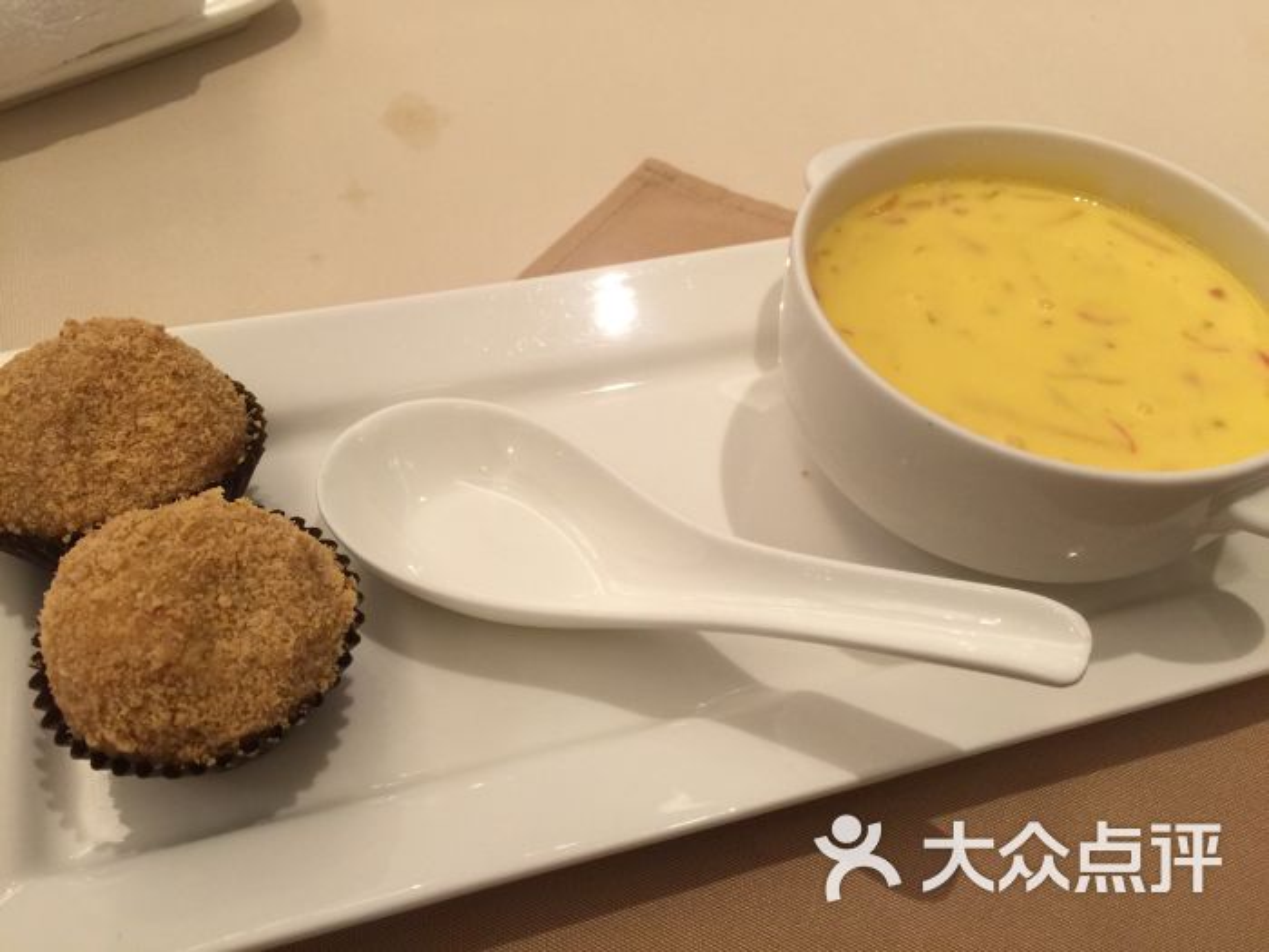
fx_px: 1063
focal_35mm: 29
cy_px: 476
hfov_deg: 61.7
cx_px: 634
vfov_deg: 48.2
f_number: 2.2
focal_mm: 4.15
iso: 64
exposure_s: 1/33
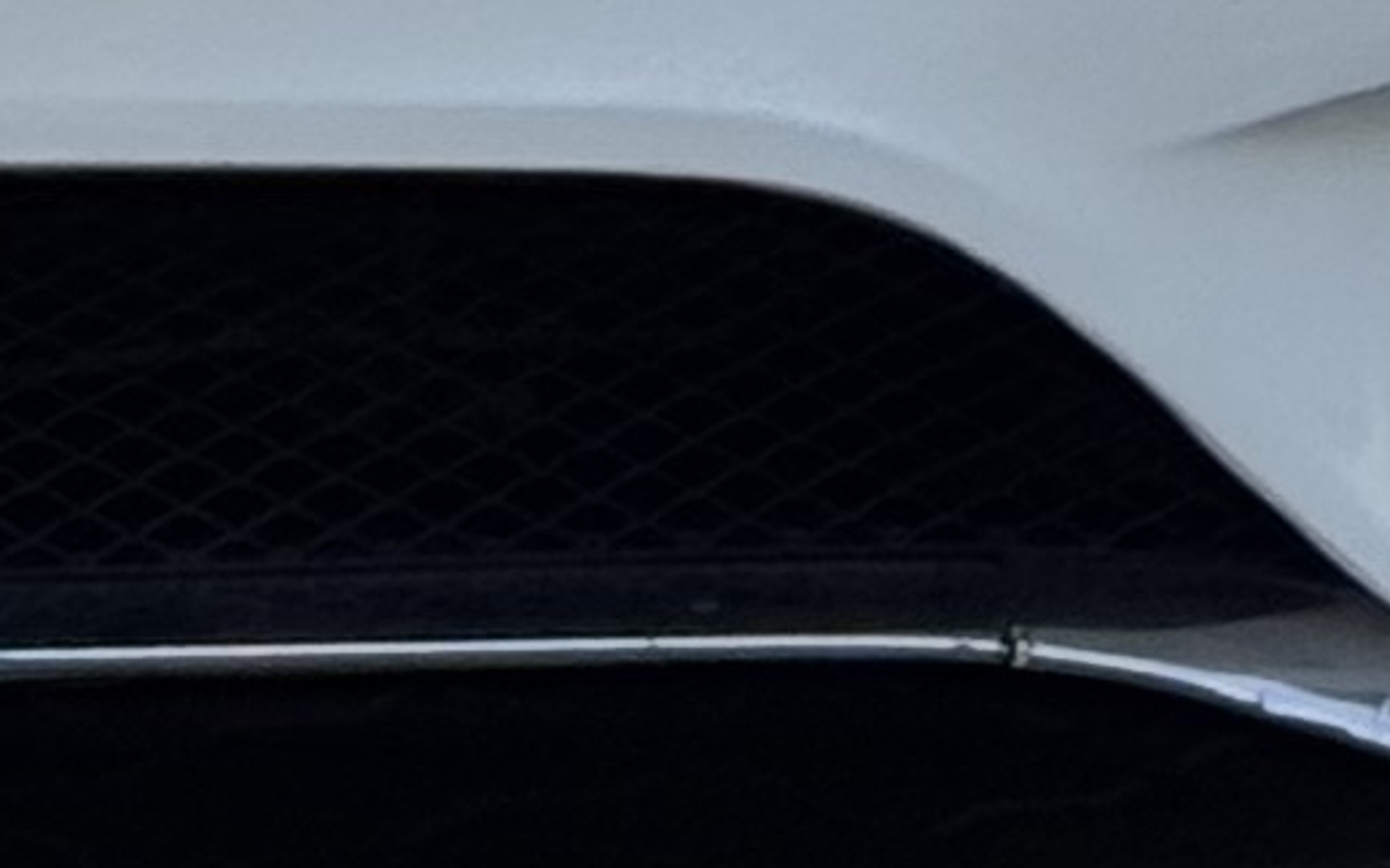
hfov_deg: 5.3
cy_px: -1900
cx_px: -94
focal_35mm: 397
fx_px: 15038
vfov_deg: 3.2
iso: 125
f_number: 1.78
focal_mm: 6.76
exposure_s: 1/394
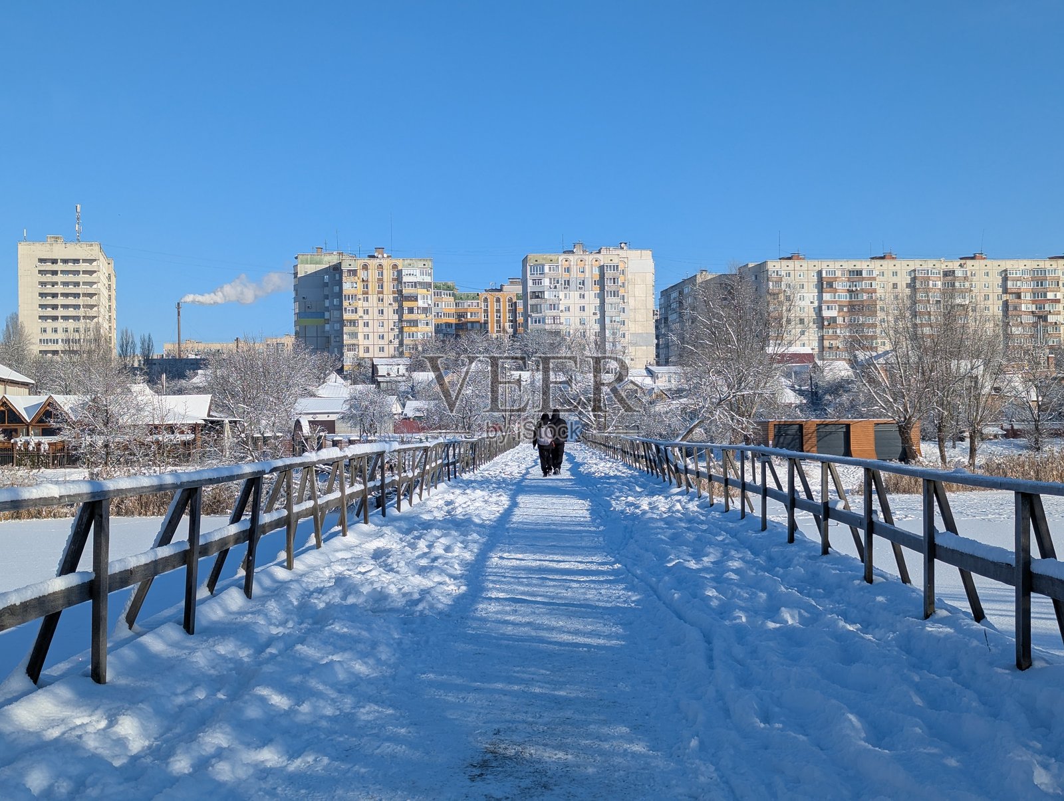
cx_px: 532
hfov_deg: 39.6
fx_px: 1478
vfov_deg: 30.3
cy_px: 400
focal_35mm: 48
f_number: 1.85
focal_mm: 6.81
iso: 43
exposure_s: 1/2618
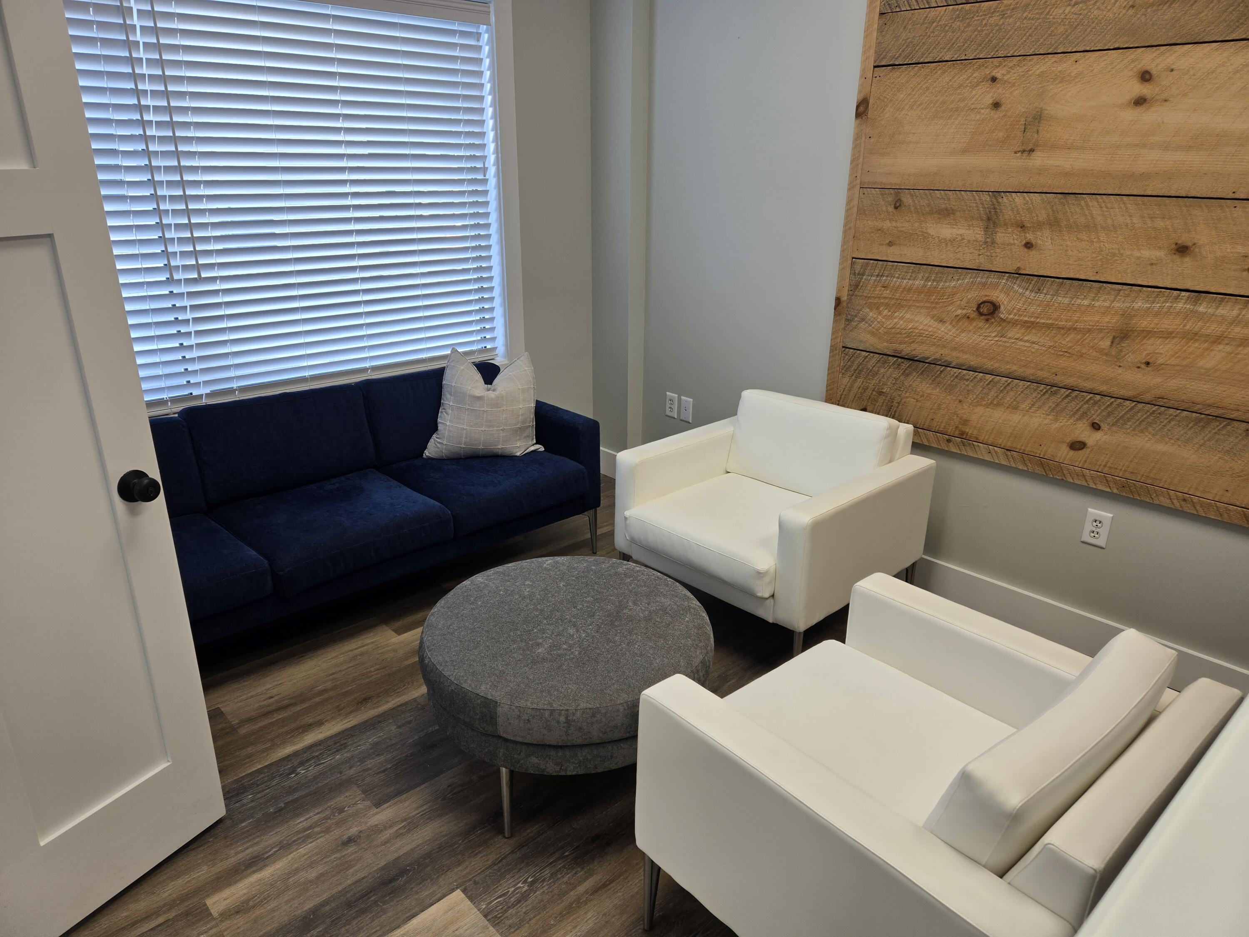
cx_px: 624
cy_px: 468
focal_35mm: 23
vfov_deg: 58.9
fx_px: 830
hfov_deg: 73.9
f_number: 1.8
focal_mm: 5.4
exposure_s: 1/120
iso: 50
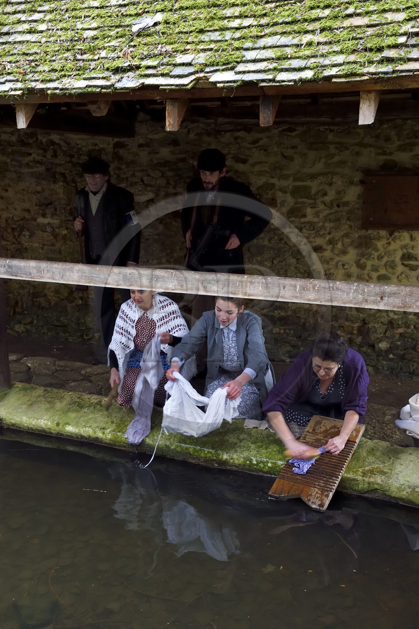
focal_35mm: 42
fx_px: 734
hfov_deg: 31.9
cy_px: 314
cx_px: 210
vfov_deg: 46.4
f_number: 6.3
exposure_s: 1/40
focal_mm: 42
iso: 800
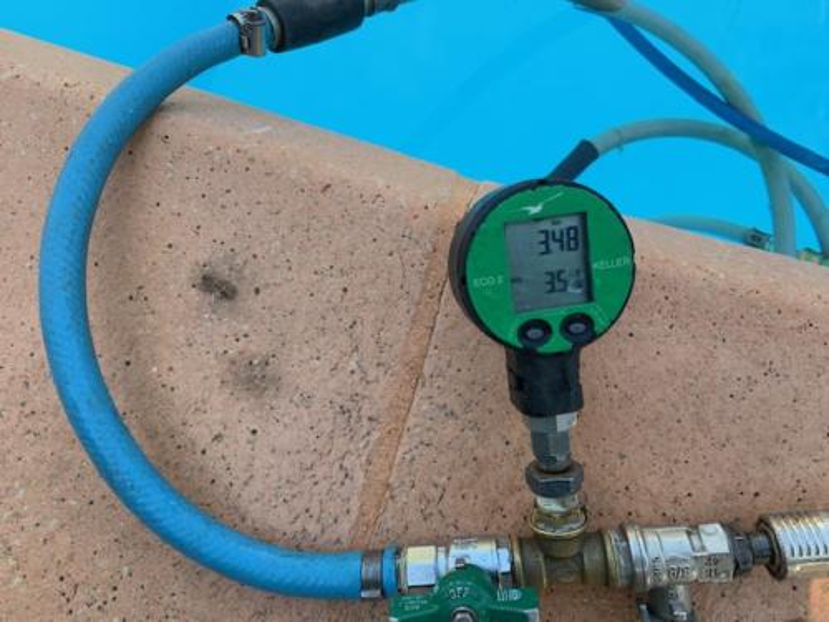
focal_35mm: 26
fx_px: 623
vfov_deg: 53.1
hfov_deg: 67.3
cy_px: 311
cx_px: 414
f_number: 1.8
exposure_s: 1/184
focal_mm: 4.25
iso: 25
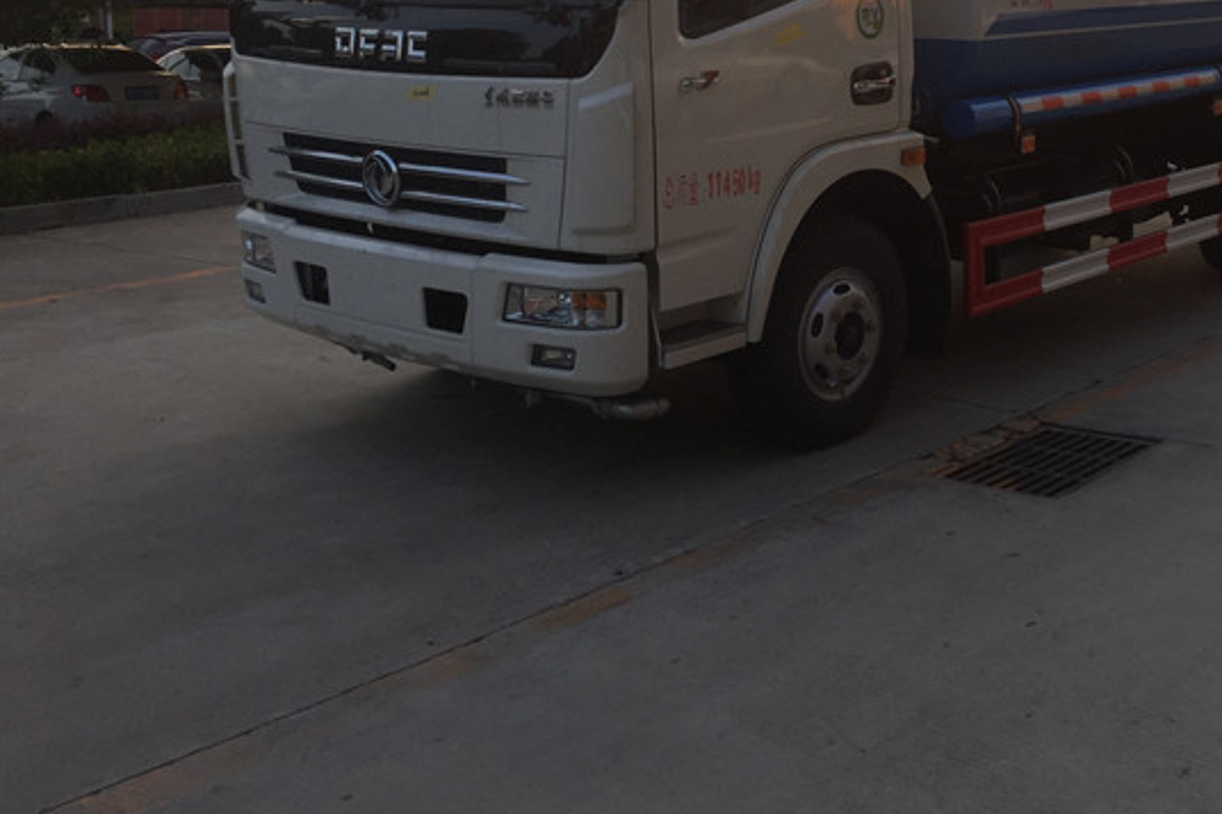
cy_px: 182
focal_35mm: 45
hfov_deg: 42.5
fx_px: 1527
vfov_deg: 29.3
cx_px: 896
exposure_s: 1/682
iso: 32
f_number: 2.2
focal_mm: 4.15
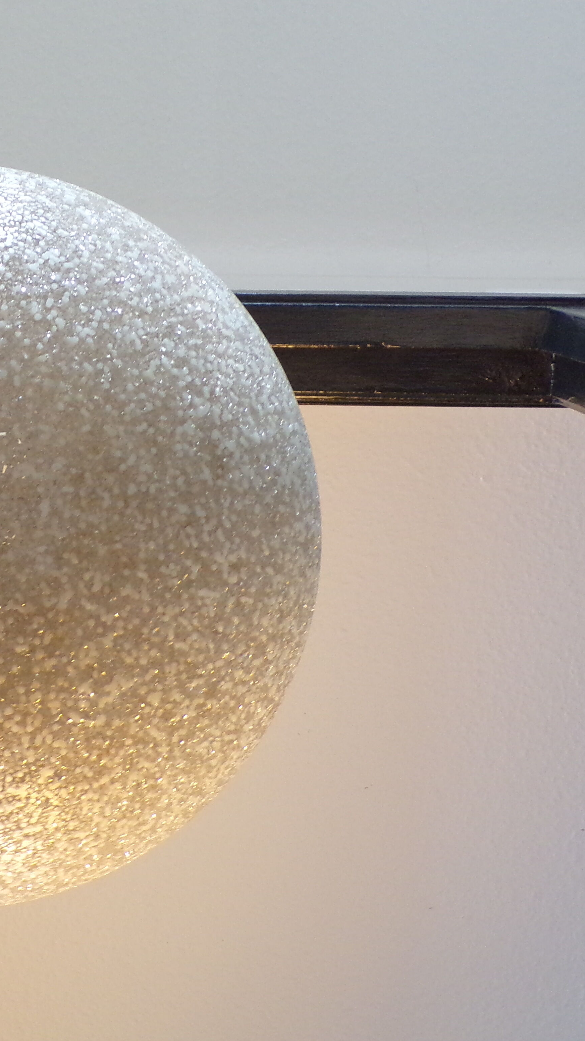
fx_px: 1875
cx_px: -47
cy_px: 542
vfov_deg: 31.0
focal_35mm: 68
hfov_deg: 17.2
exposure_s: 1/17
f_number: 3.4
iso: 278
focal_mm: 7.6
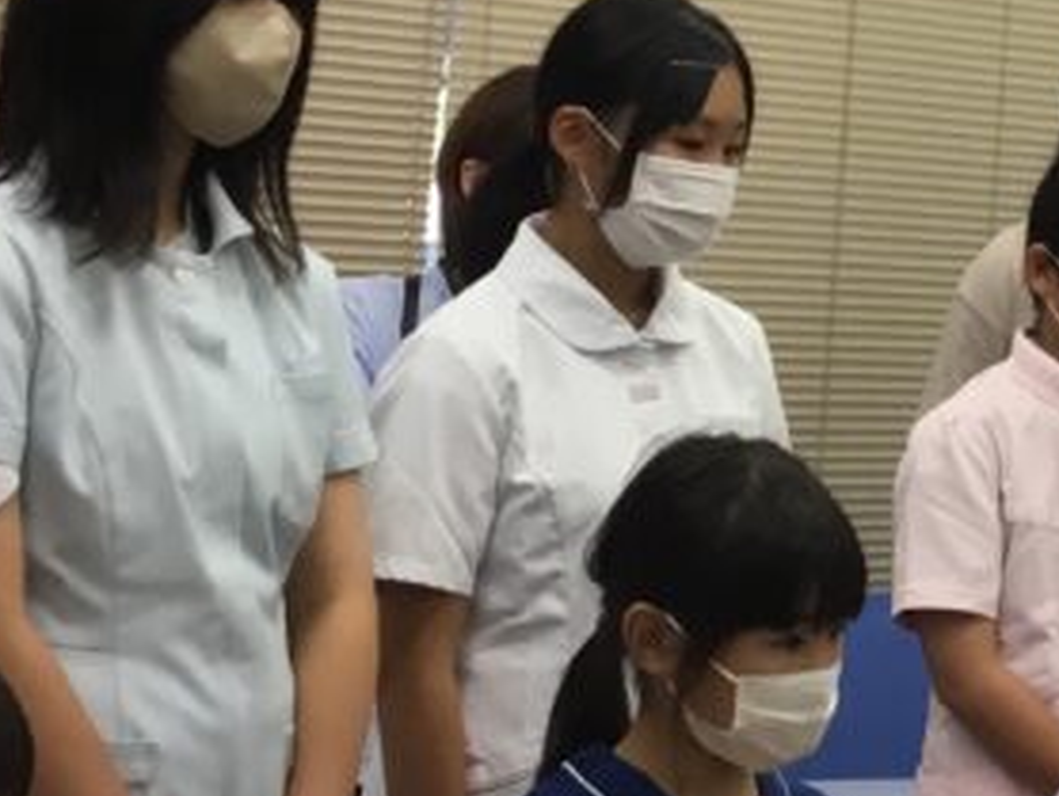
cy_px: 187
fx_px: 3491
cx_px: 1409
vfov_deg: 13.0
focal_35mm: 114
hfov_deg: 16.3
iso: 32
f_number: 2.4
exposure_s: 1/33
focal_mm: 3.3
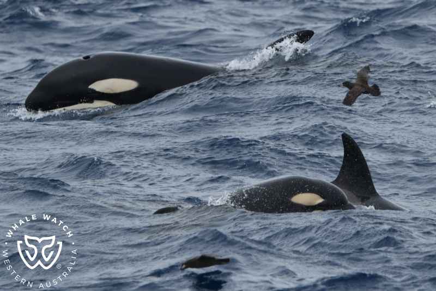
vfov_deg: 3.5
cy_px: 146
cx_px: 218
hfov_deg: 5.3
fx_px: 4722
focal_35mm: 390
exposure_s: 1/8000
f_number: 6
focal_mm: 390
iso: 900
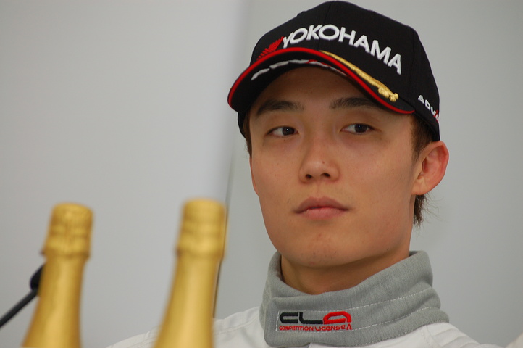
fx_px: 3157
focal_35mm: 218
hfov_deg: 9.5
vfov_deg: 6.3
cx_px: 262
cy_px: 174
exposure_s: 1/60
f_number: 8
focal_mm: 145
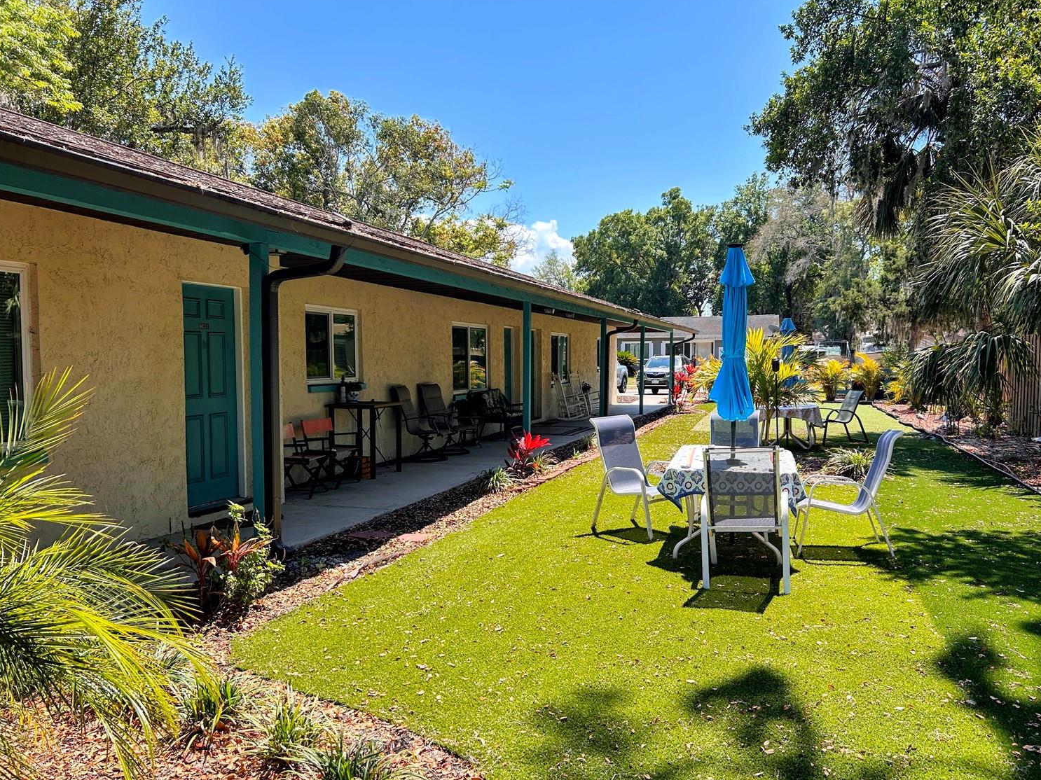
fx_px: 842
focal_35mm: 28
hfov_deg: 63.4
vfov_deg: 49.7
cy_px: 410
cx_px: 544
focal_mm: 5.7
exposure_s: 1/1669
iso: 50
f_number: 1.5
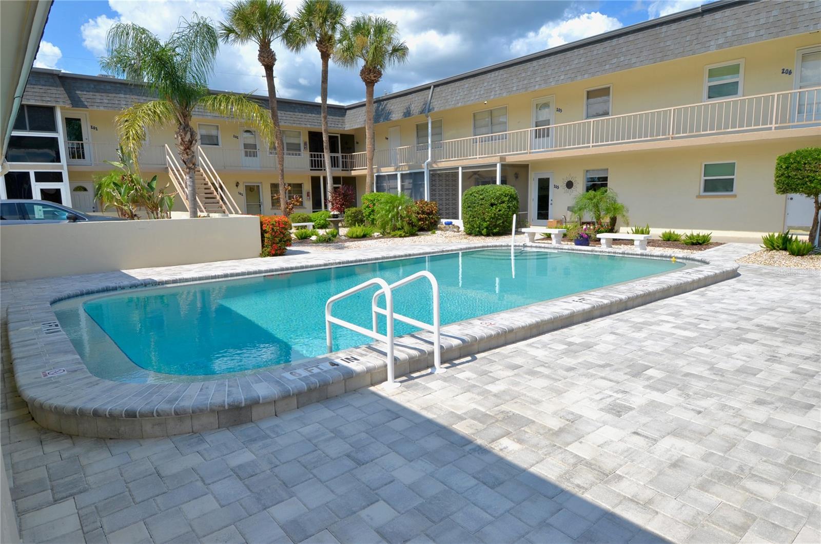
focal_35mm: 21
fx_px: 478
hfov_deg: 81.3
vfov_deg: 59.2
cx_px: 410
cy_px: 272
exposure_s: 1/320
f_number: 9
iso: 100
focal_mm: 14
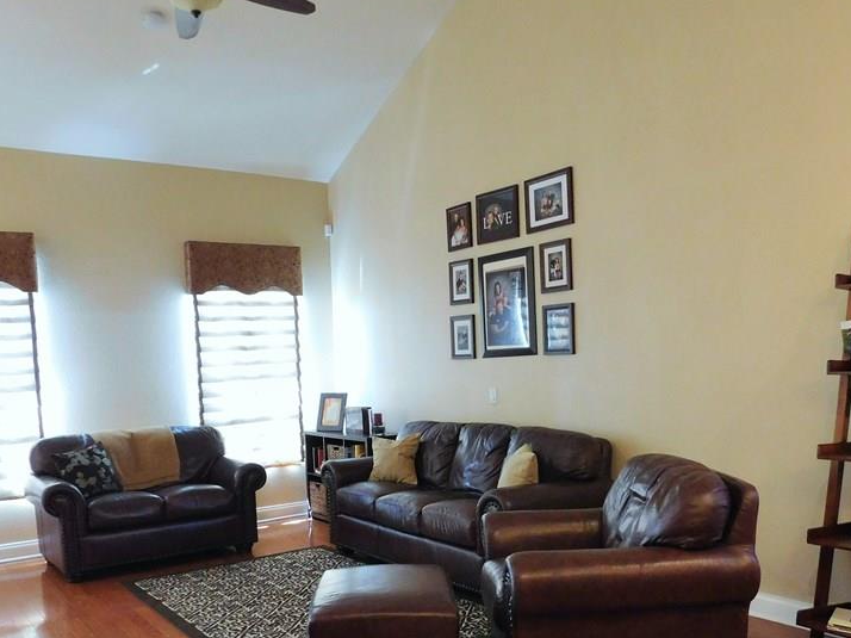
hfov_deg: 55.4
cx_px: 436
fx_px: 811
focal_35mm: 33
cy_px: 429
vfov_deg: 42.3
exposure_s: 1/25
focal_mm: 4
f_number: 3
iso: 400
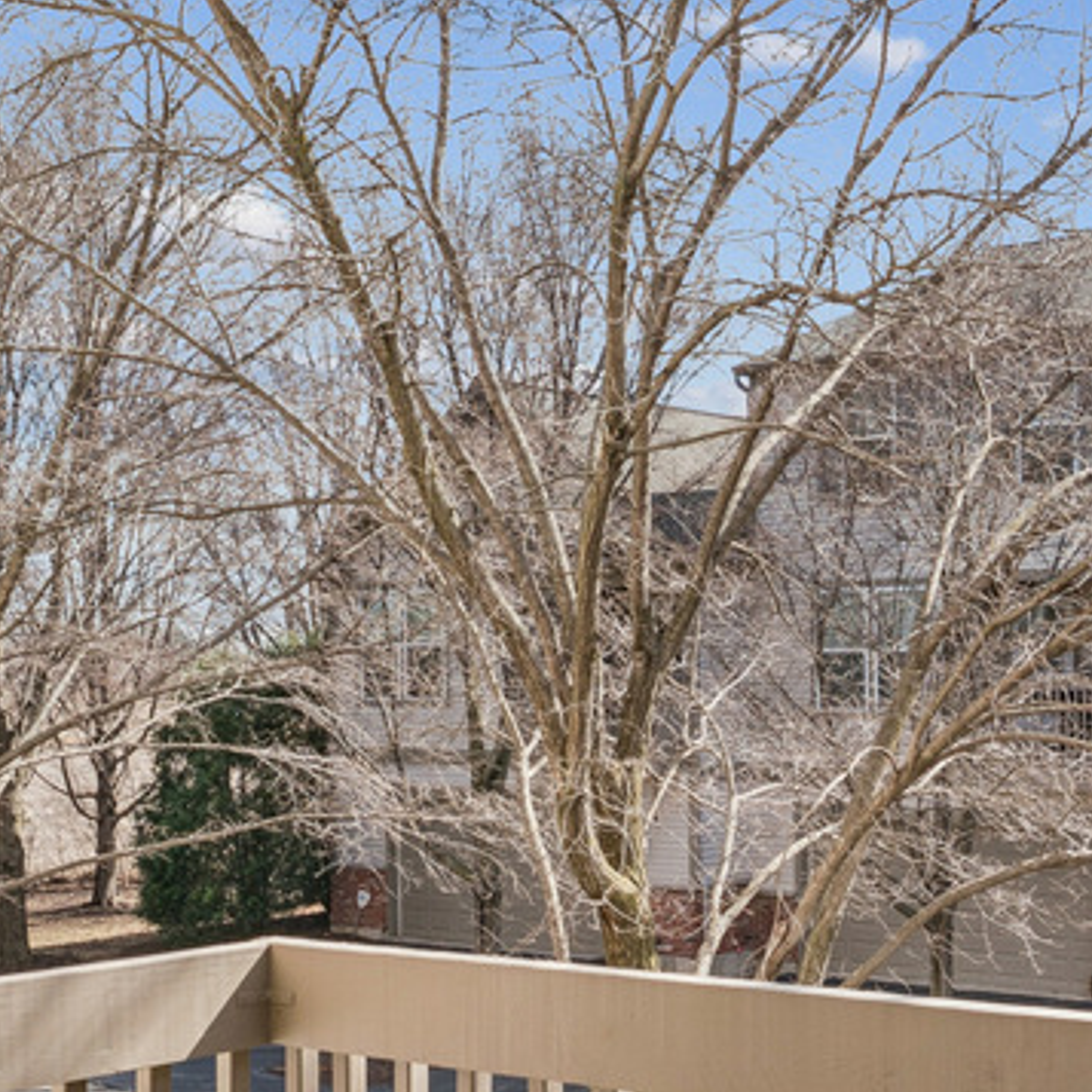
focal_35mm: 54
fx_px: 1927
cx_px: 999
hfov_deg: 30.2
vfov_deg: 30.5
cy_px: 936
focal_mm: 14
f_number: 13
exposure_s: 1/100
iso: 400
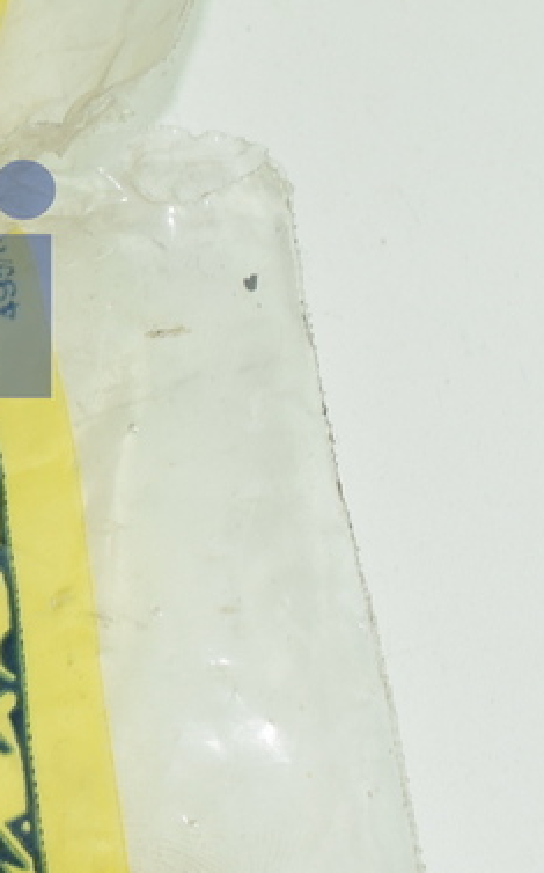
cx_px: -646
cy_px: 281
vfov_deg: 10.7
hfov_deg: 6.5
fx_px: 4634
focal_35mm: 195
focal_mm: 40
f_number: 14
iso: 160
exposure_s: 1/40
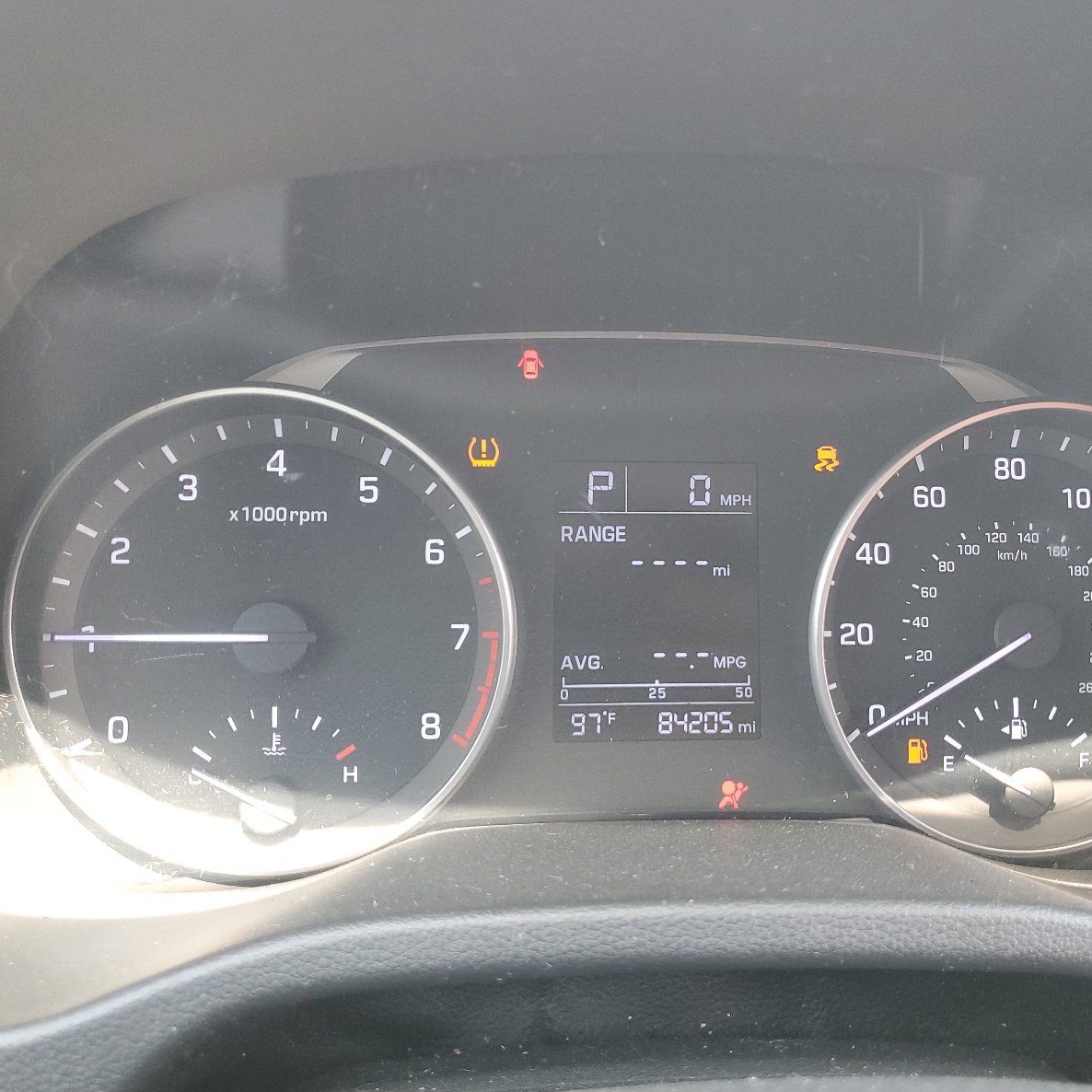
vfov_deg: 52.5
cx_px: 646
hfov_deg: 52.2
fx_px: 1106
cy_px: 544
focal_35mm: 31
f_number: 1.5
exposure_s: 1/60.2
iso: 95
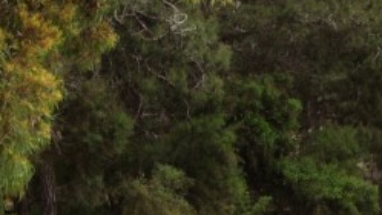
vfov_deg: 6.9
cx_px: 800
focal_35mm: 174
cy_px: 309
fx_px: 1762
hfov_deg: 11.1
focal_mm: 24
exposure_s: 1/200
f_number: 7.1
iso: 100
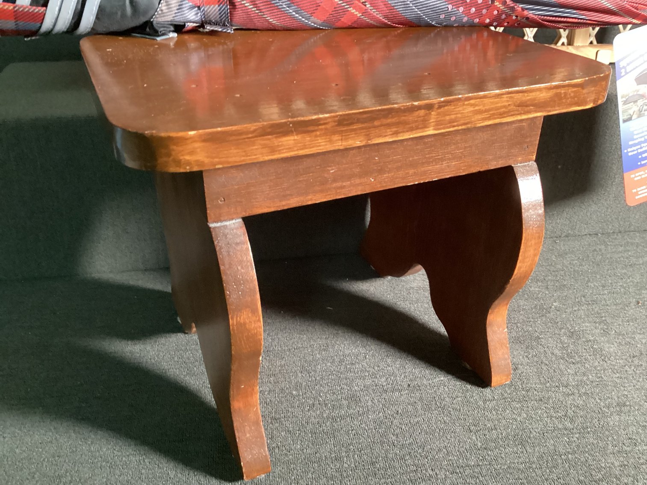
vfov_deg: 45.4
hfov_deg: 58.3
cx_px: 324
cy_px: 242
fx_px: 579
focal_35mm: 31
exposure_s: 1/30
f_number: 2.4
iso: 640
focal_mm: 3.3
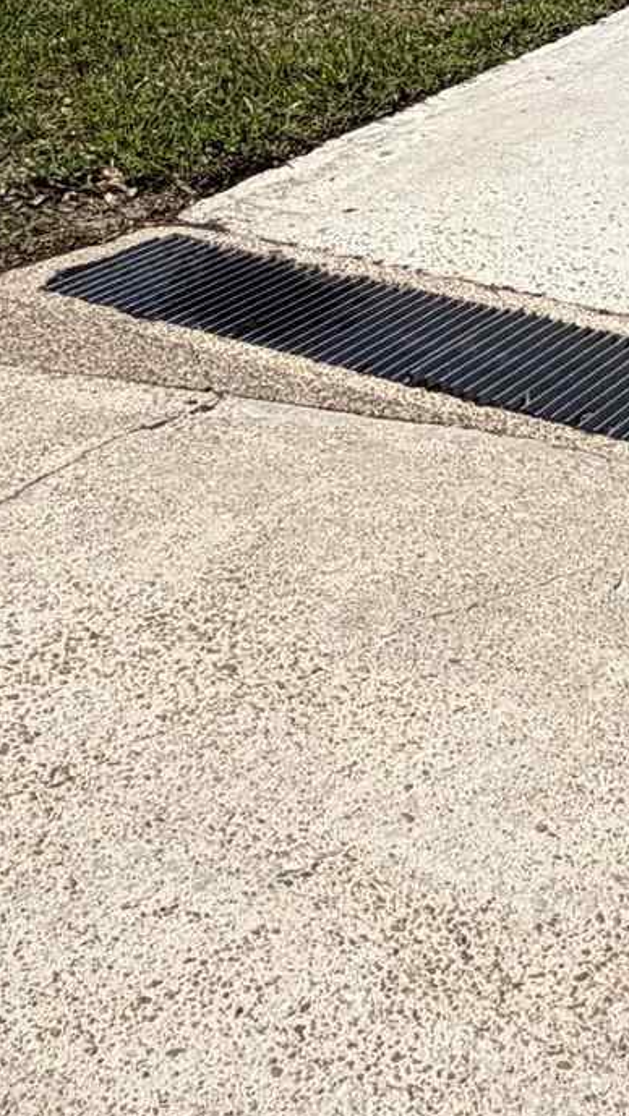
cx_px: 710
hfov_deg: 17.1
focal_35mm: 68
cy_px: -351
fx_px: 2015
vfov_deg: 26.2
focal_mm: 2.22
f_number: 2.2
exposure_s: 1/1572
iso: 20
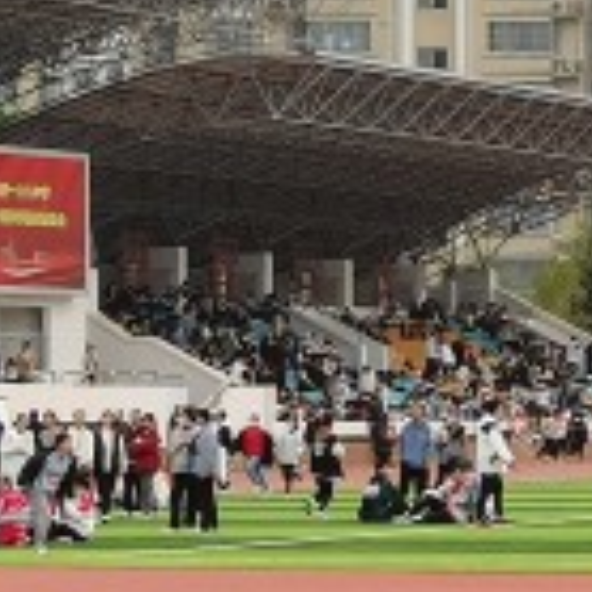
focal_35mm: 183
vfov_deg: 9.5
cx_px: 21
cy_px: 528
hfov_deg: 9.5
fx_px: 3541
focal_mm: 5.58
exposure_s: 1/268
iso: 50
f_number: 1.8
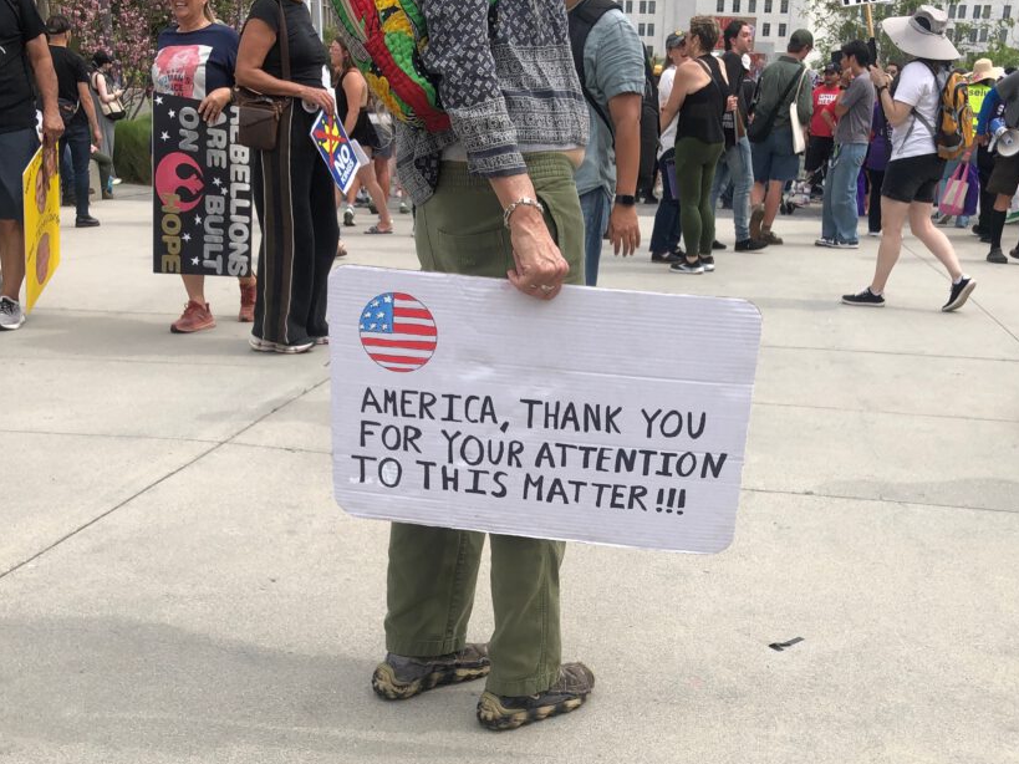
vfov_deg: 40.4
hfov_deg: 52.6
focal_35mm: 35
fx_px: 1030
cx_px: 516
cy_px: 474
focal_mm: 3.99
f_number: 1.8
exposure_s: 1/1453
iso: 20
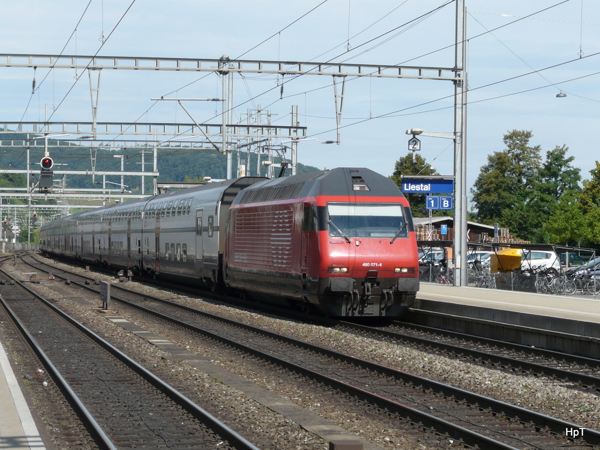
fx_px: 1664
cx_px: 300
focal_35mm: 96
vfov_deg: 15.4
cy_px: 225
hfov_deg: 20.4
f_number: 5.6
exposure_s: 1/400
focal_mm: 15.8
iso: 100
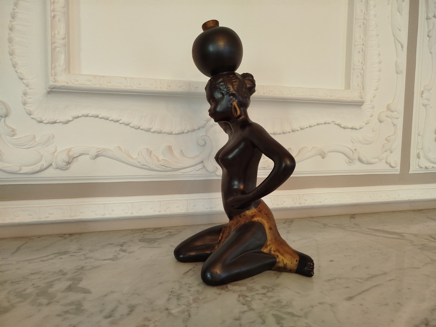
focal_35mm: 24
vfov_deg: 56.8
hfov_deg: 71.6
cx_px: 218
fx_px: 302
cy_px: 164
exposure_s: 1/50
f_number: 1.7
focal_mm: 5.31
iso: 200
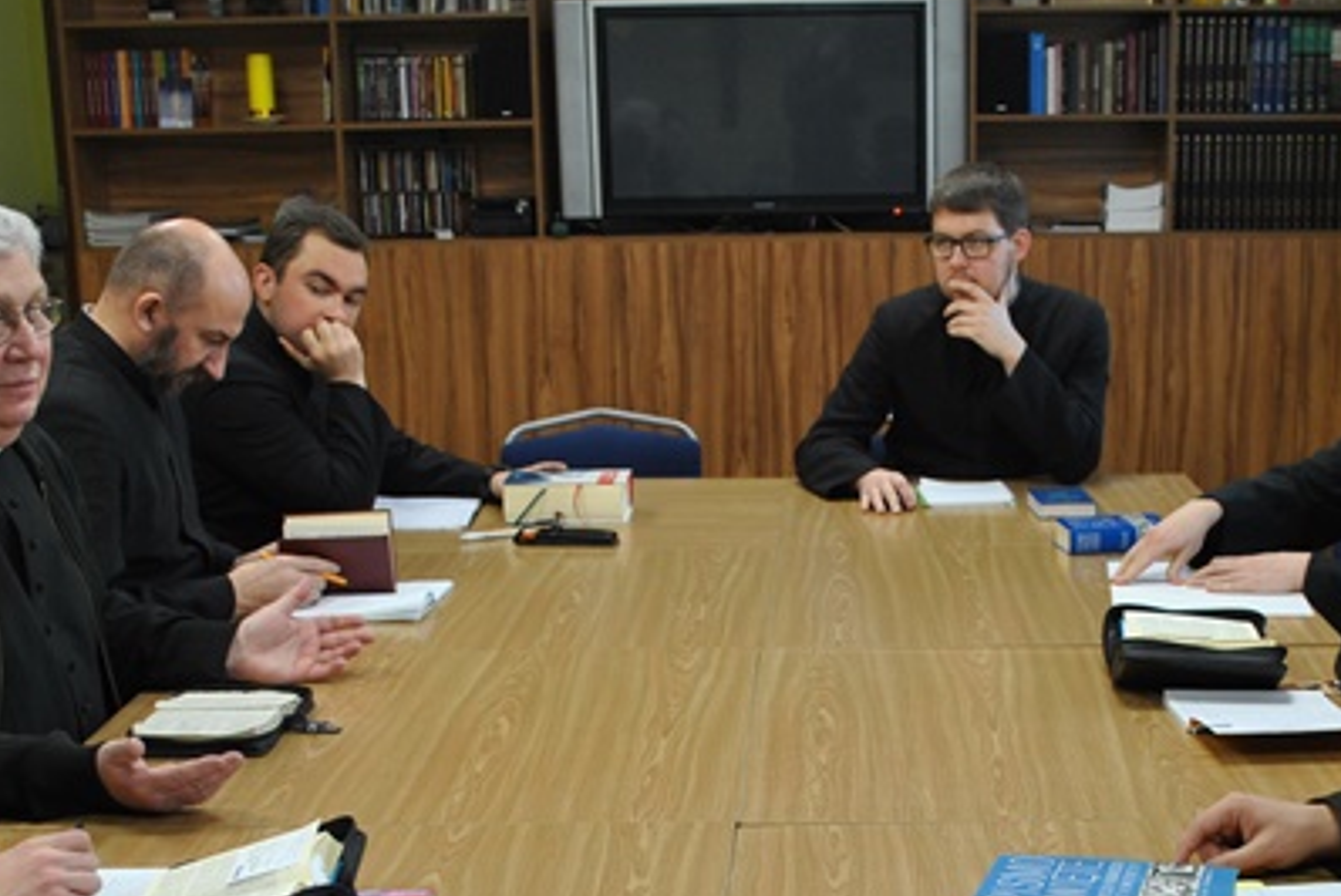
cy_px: 852
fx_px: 2274
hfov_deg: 32.7
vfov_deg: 21.7
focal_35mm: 61
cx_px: 836
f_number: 3.5
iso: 200
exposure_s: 1/40
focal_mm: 18
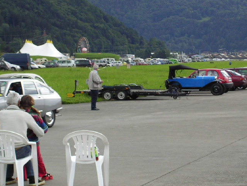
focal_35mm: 134
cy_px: 90
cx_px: 142
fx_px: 956
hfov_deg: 14.7
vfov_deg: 11.1
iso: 50
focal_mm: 16.8
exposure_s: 1/200
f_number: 4.9
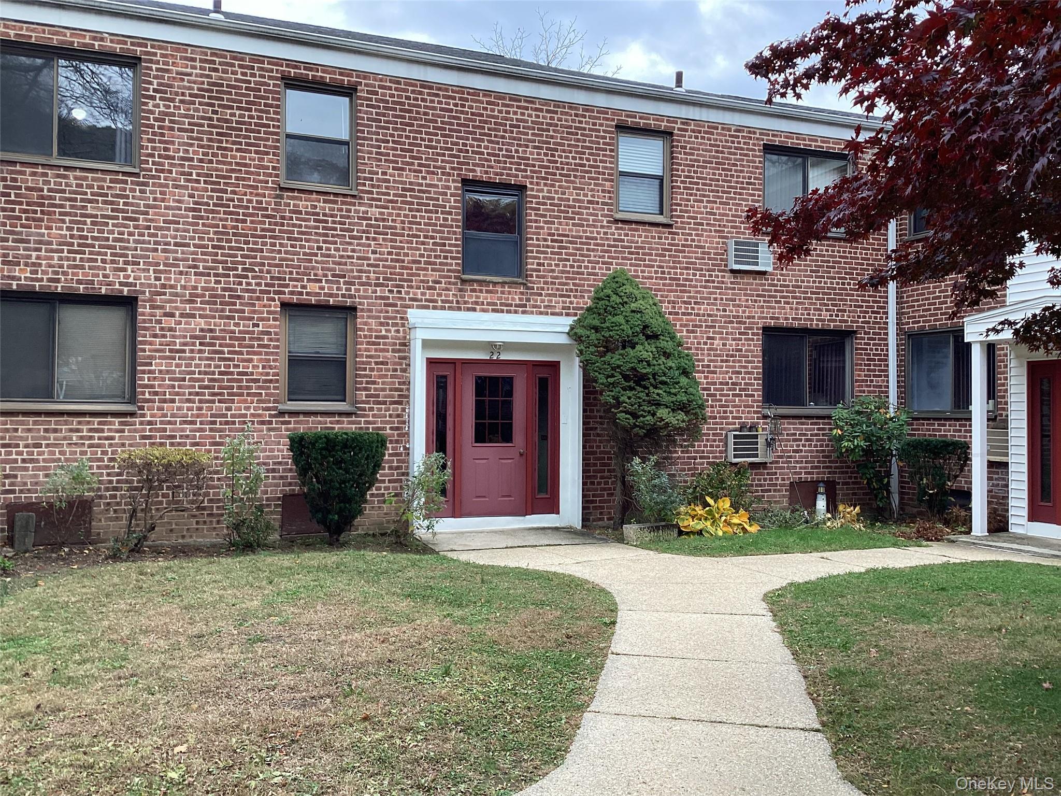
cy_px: 398
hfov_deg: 58.4
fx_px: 950
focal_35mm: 31
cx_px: 530
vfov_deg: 45.4
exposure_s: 1/120
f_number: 2.4
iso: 64
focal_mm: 3.3
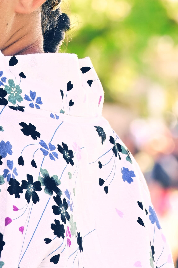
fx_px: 3780
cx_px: -42
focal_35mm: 510
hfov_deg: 2.7
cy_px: 264
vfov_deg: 4.0
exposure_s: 1/80
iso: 400
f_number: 6.3
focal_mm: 105
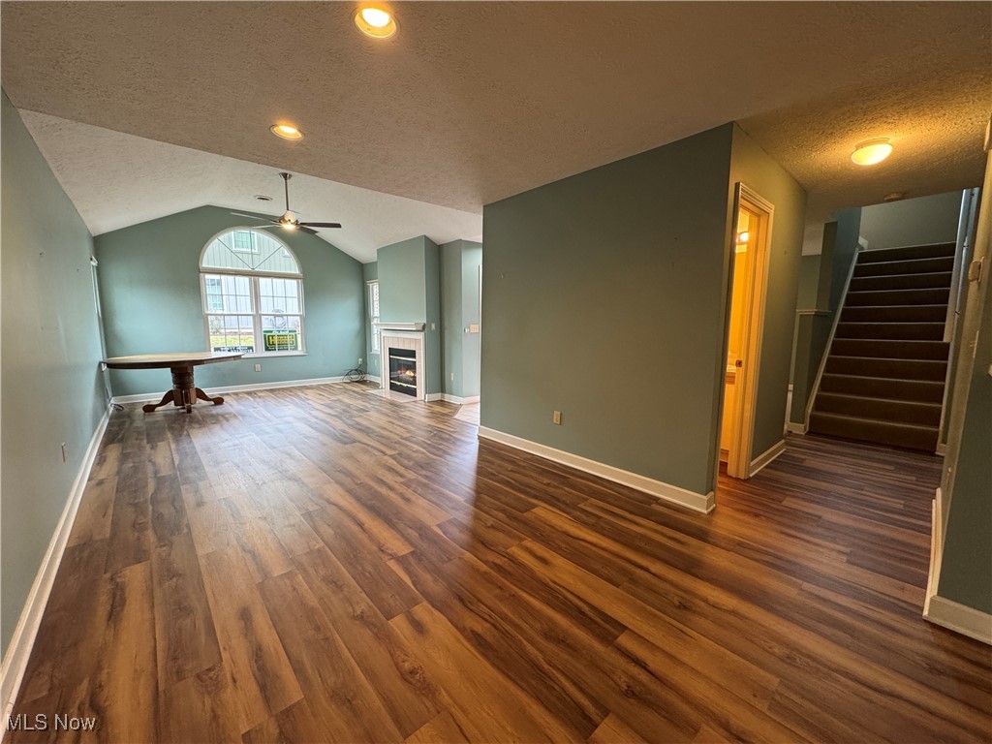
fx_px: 401
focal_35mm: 14
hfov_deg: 102.1
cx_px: 496
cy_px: 372
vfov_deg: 85.7
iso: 250
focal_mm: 2.22
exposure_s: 1/60
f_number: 2.2
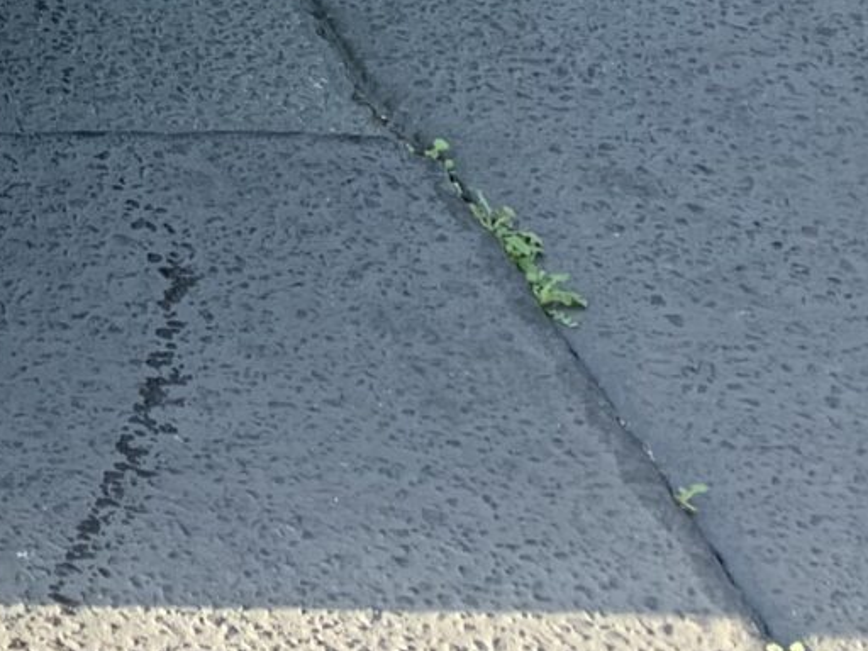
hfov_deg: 13.6
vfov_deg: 9.9
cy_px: -968
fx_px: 3260
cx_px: -676
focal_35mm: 130
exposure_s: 1/154
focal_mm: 4.25
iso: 25
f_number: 1.8
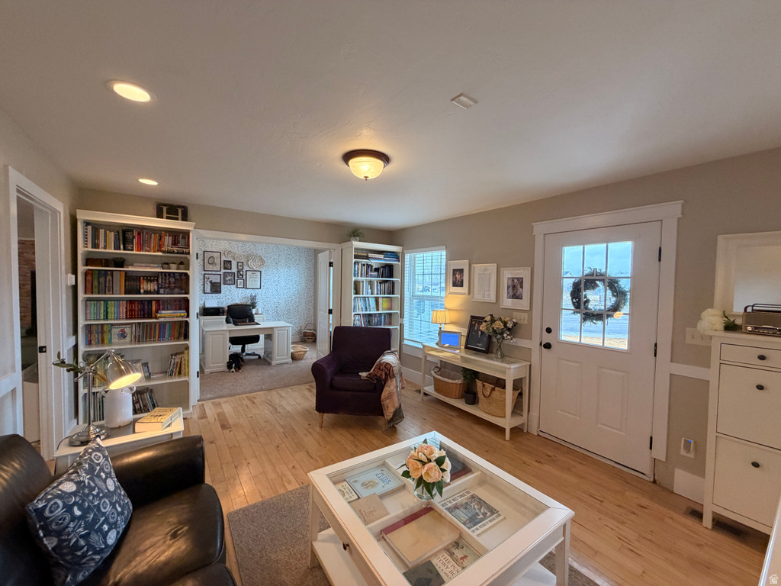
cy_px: 293
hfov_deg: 102.1
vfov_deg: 85.7
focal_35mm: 14
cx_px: 390
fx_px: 316
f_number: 2.2
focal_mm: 2.22
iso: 200
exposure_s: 1/60
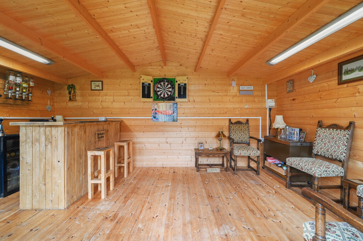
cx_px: 182
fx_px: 141
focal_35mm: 14
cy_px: 120
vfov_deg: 81.1
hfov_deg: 104.3
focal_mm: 14
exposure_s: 1/3
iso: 400
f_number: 8
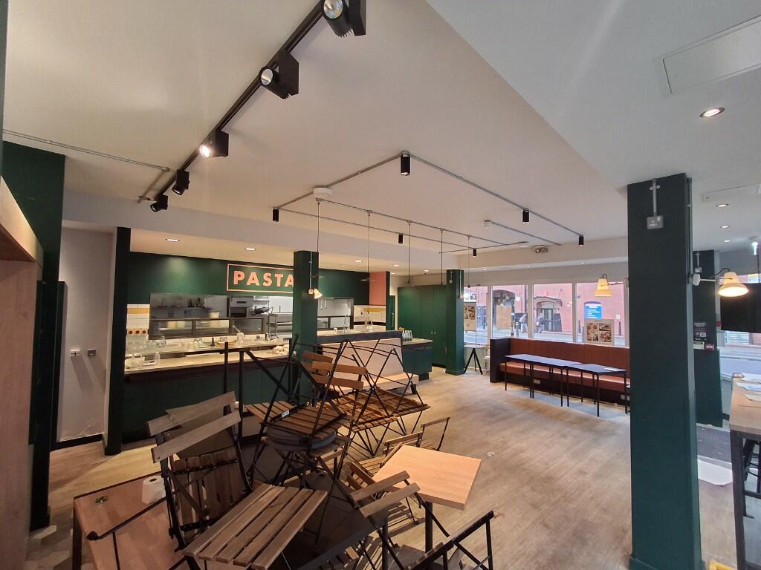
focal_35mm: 16
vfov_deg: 78.1
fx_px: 352
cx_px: 380
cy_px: 285
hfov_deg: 94.5
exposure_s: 1/50
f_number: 2.2
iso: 160
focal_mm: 1.64
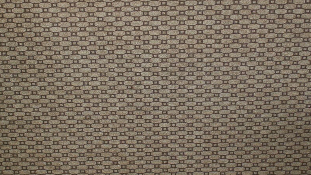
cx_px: 154
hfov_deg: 27.9
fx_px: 627
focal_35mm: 76
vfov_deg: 15.9
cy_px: 89
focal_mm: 11.51
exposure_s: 1/4
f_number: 3.2
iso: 100
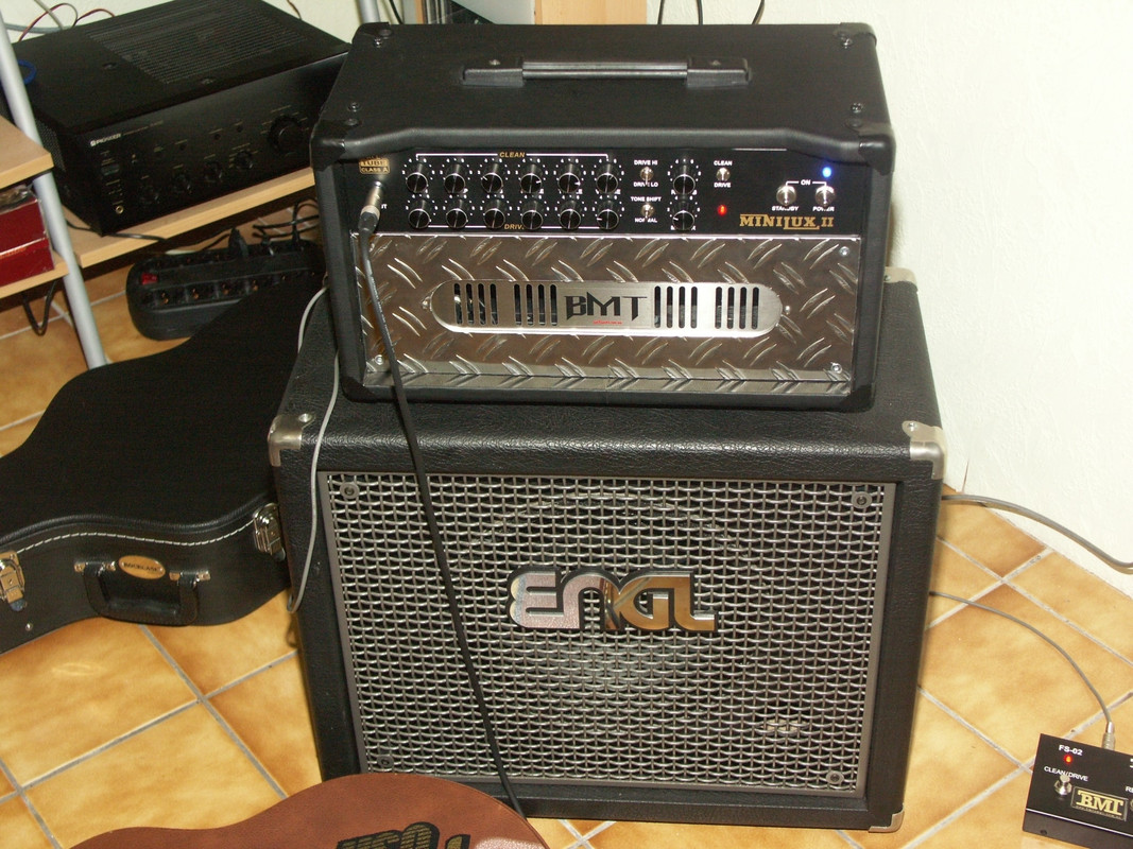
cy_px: 424
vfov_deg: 29.1
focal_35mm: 50
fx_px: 1636
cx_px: 566
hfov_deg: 38.2
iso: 200
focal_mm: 12.81
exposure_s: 1/50
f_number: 2.8
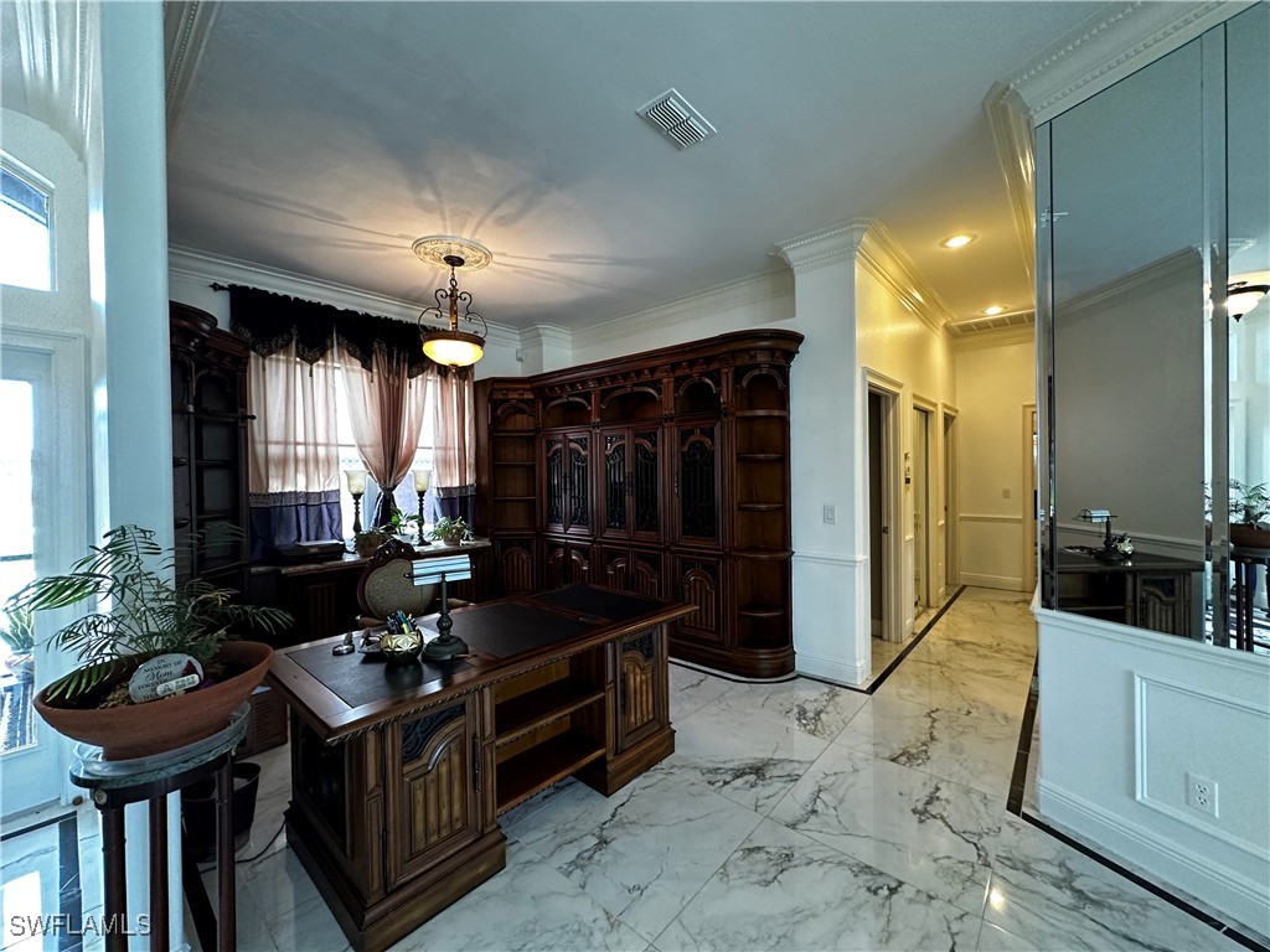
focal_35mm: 14
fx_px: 514
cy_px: 476
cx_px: 635
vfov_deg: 85.7
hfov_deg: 102.1
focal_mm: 2.22
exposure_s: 1/60
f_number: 2.2
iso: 250
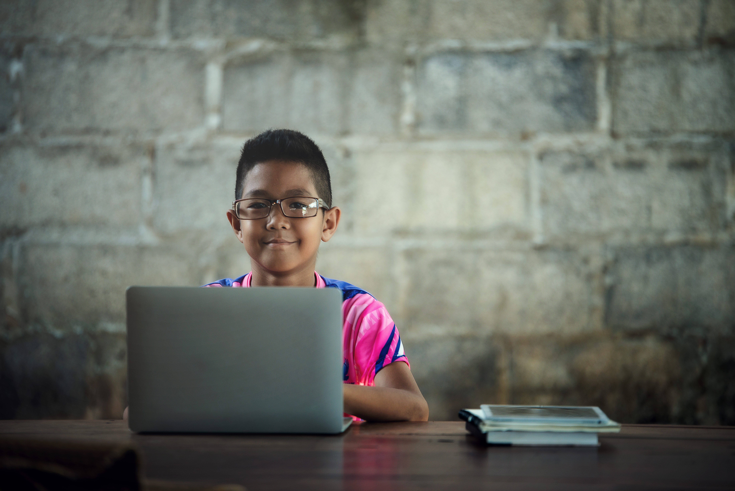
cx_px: 368
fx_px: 4084
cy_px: 246
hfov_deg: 10.3
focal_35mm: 200
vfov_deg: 6.9
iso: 200
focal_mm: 200
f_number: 2.8
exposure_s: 1/125
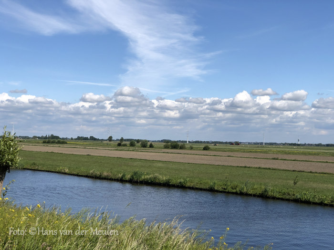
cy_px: 125
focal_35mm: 57
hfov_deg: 33.8
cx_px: 167
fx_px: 550
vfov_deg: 25.6
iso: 20
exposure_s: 1/1312
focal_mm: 6.6
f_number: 2.8
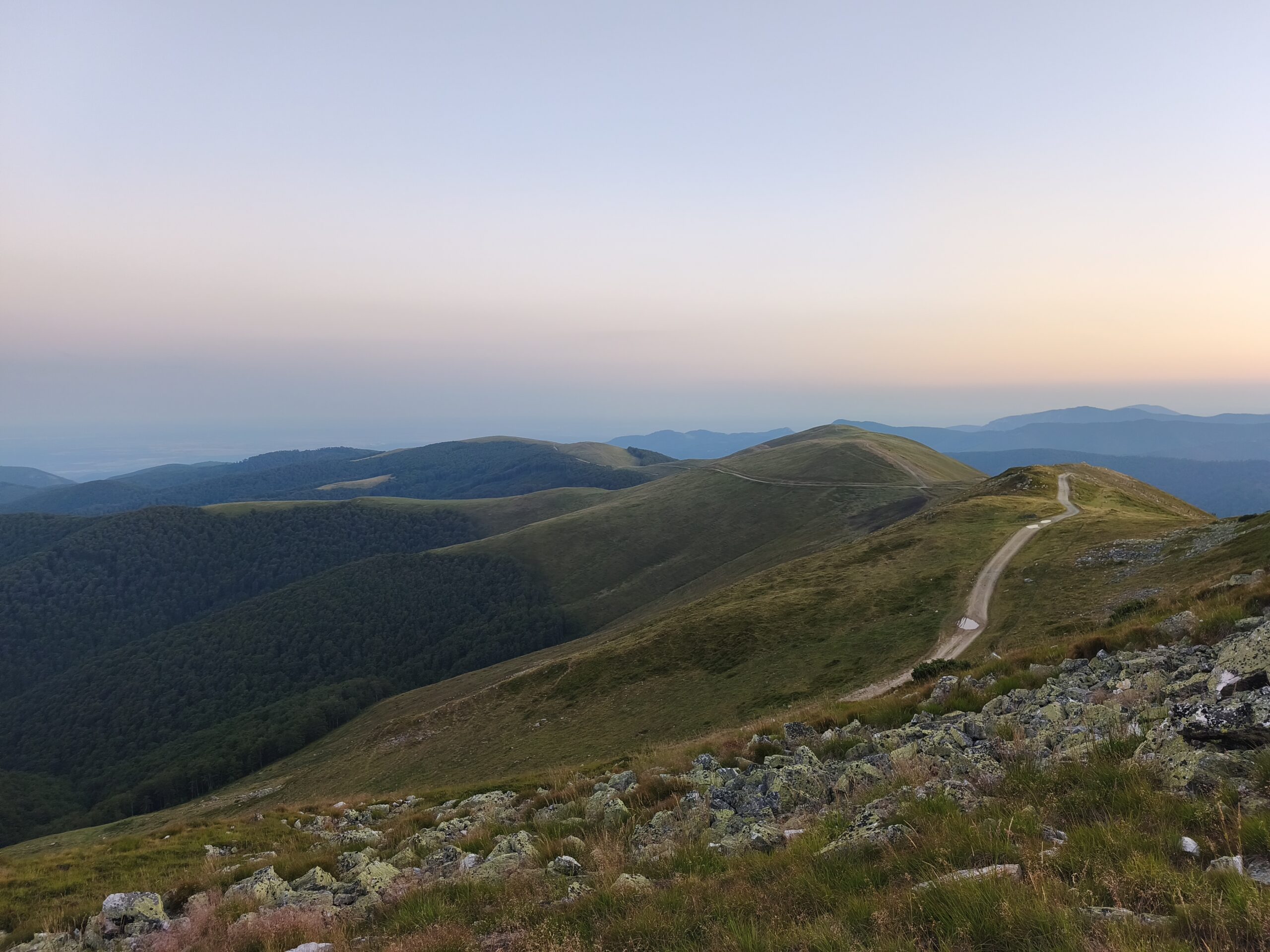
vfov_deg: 58.9
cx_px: 635
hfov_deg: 73.9
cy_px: 476
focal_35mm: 23
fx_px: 844
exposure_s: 1/99.9
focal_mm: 6.18
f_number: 1.65
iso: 200
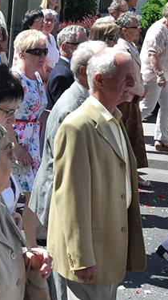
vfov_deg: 21.4
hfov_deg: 11.1
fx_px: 793
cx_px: -158
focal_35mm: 100
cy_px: 152
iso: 400
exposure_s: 1/400
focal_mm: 28
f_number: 11
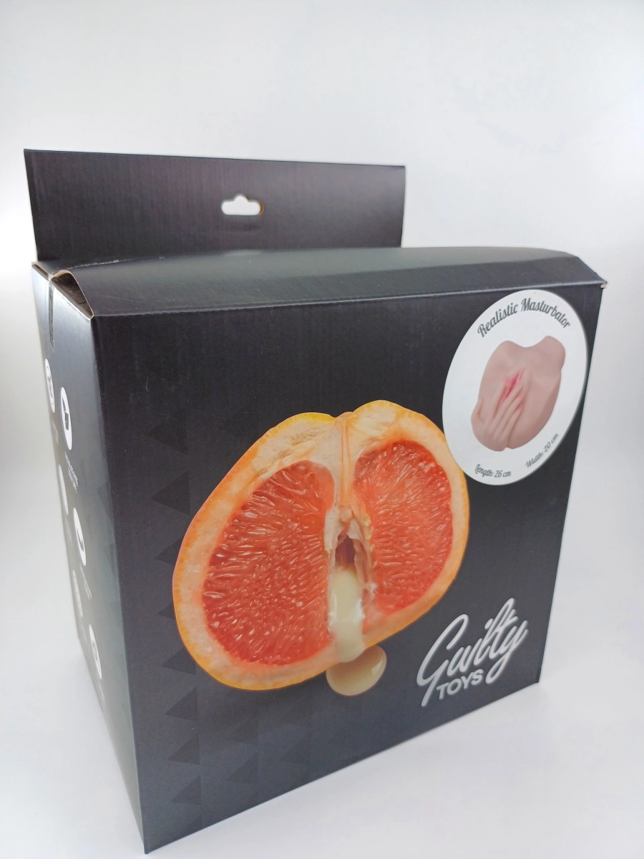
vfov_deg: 69.4
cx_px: 322
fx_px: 620
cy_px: 430
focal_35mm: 25
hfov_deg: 54.9
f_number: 1.8
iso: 50
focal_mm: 4.65
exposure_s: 1/249
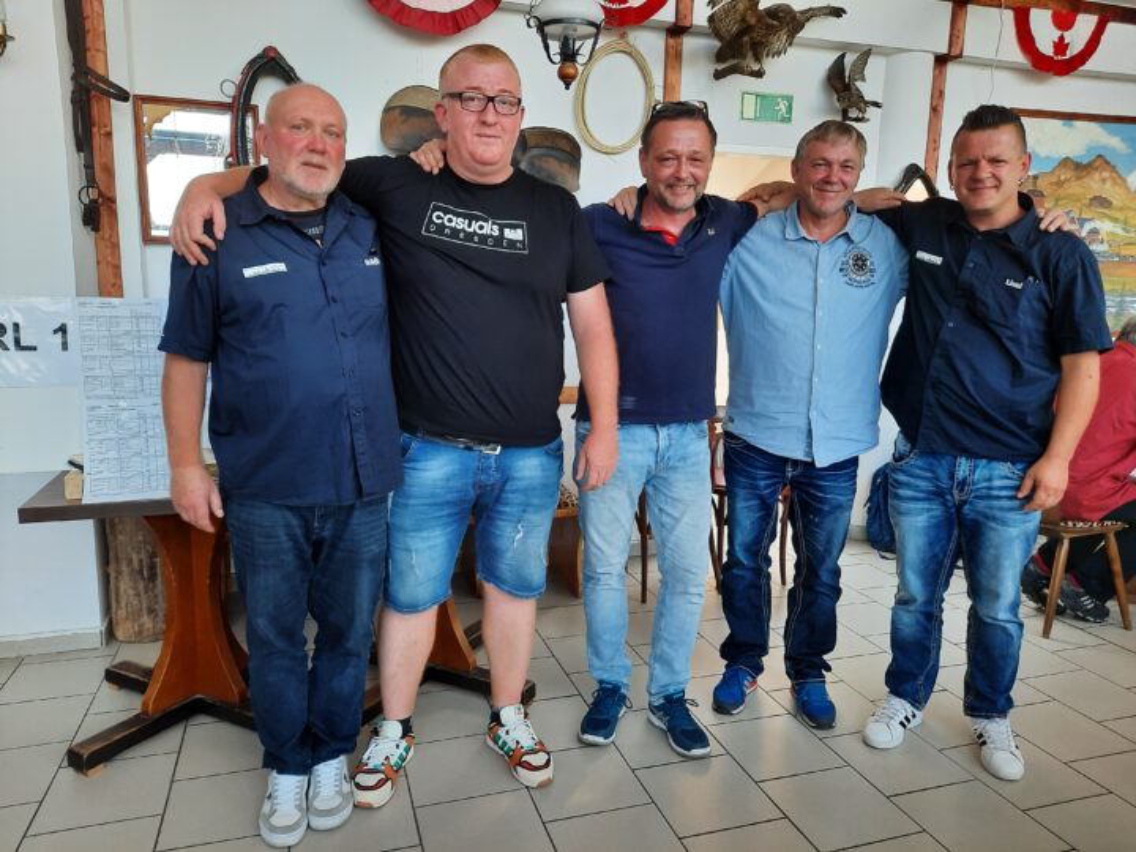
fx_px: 820
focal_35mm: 25
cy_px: 426
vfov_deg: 54.9
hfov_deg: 69.4
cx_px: 568
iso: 50
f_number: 2
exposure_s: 1/60
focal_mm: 4.6
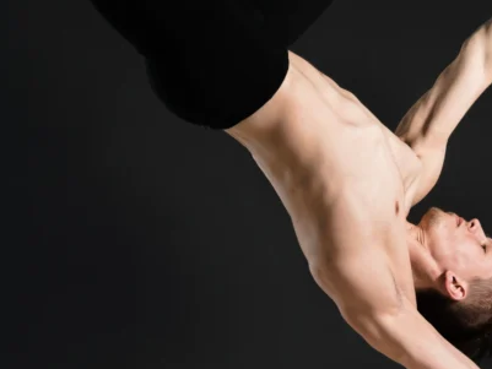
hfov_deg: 14.6
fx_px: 1919
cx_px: 244
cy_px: 94
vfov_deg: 11.0
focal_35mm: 135
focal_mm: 55
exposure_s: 1/160
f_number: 4.2
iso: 200
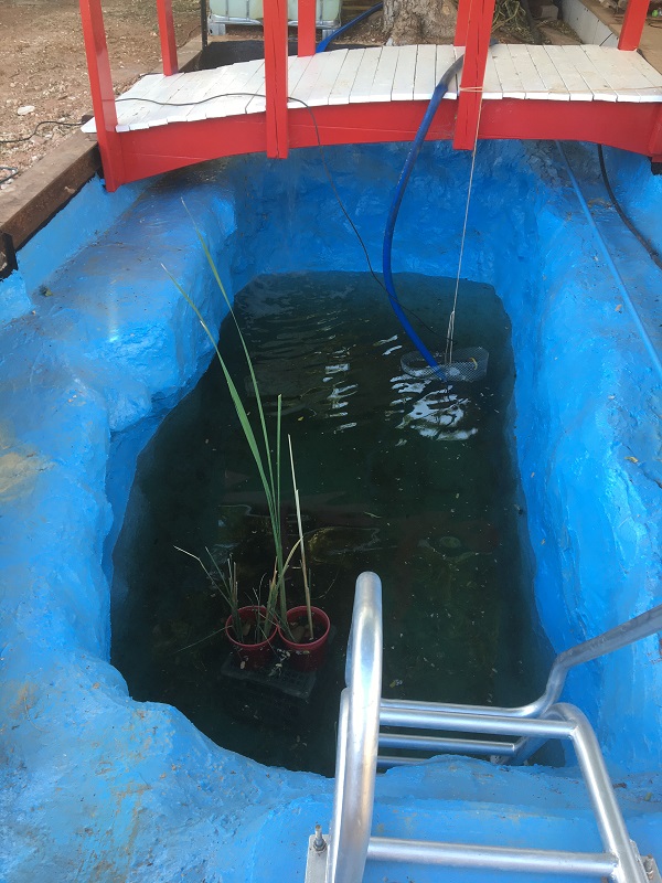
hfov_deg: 48.2
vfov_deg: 61.7
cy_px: 442
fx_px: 739
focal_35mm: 29
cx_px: 331
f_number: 2.2
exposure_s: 1/50
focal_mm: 4.15
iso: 32
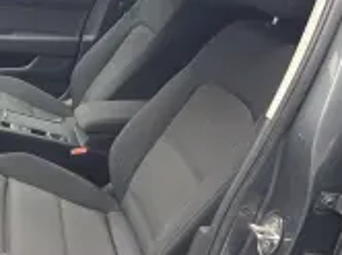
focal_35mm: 50
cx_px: 49
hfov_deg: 36.4
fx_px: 493
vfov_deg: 29.0
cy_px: 132
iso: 100
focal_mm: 6.25
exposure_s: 1/100
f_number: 1.7
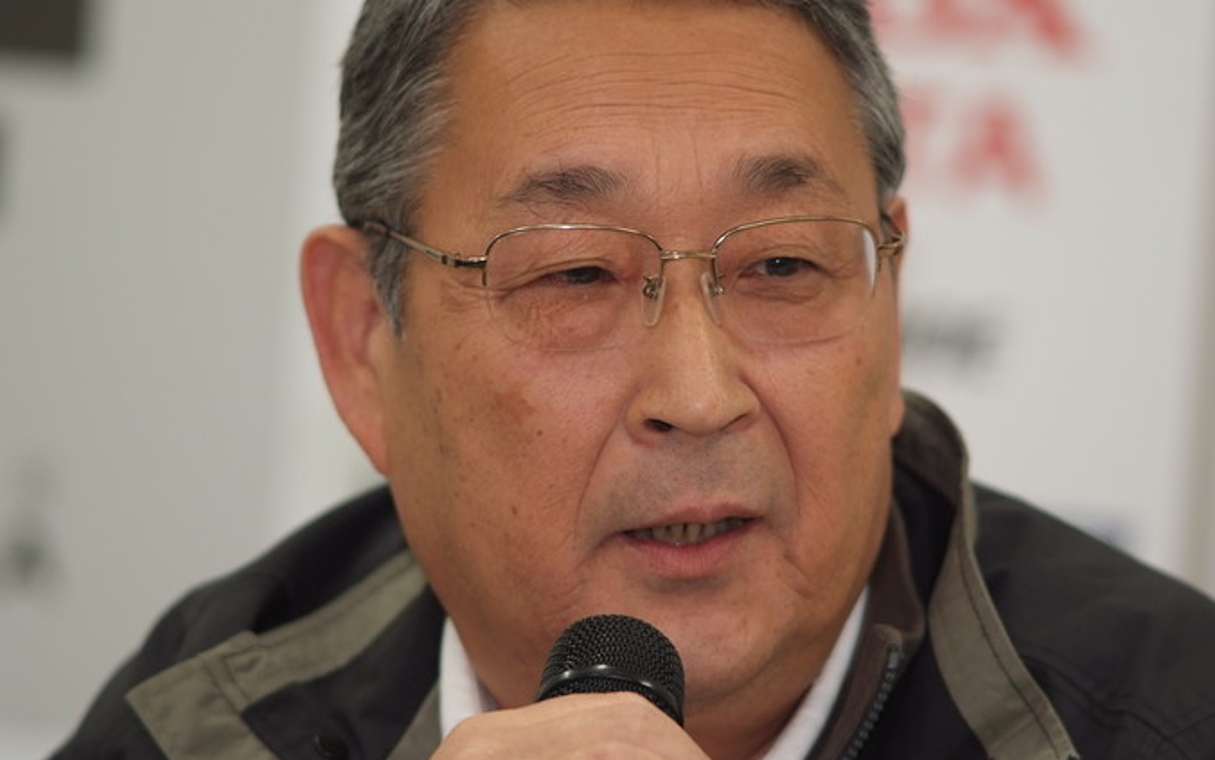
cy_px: 356
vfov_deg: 4.5
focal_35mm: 293
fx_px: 9705
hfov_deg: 7.2
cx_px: 625
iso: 400
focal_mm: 180
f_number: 2.8
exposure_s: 1/125
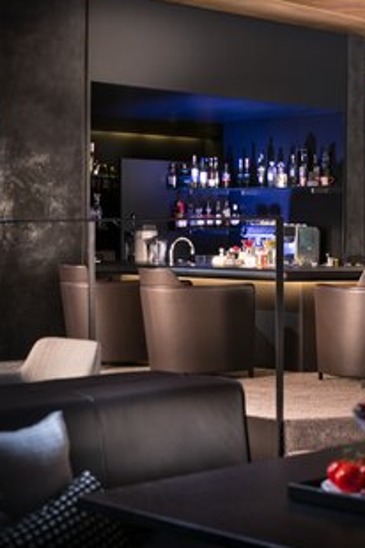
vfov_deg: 28.8
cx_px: 392
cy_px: 268
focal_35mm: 70
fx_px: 1065
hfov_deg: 18.8
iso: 200
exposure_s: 1/125
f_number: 4
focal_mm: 45
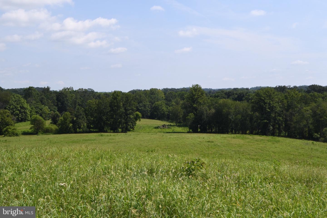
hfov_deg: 41.1
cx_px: 164
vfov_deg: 28.1
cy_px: 109
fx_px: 436
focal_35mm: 48
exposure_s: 1/250
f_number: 8
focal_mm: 24
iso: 100
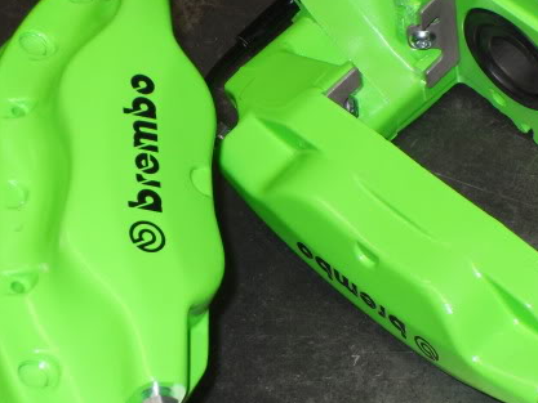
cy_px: 258
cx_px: 286
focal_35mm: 144
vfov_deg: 10.3
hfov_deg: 13.7
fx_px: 2239
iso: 200
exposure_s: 1/90
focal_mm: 16.1
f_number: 4.9
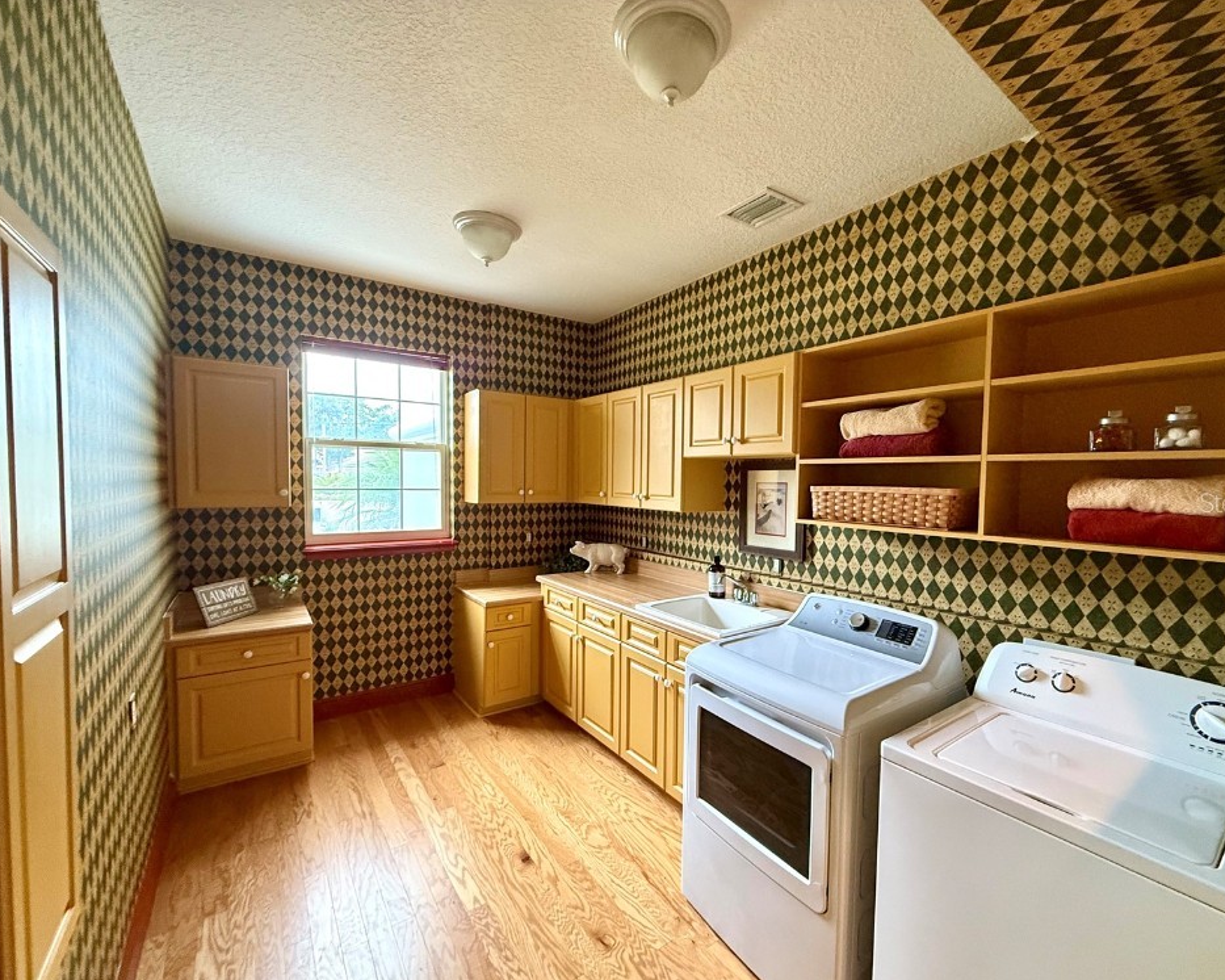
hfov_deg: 96.7
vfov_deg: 84.0
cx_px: 651
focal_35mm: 15
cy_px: 502
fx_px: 544
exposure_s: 1/60
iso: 400
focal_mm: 2.22
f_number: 2.2
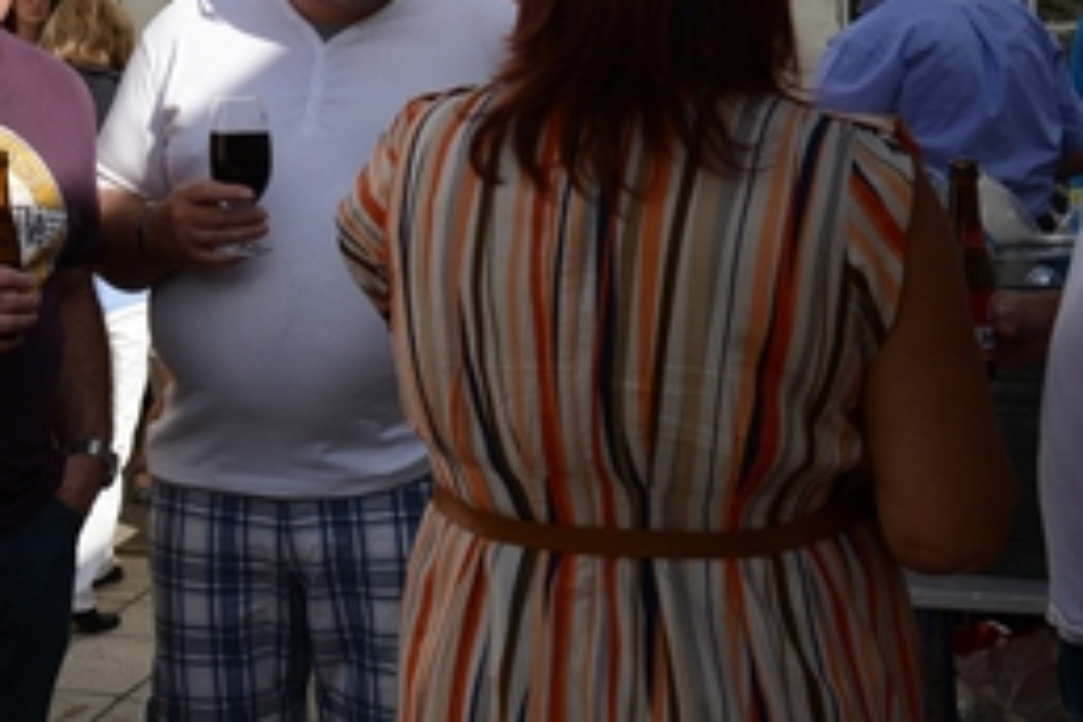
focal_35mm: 93
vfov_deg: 14.7
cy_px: 235
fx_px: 2798
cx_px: -113
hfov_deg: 20.8
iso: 200
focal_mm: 40
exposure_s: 1/400
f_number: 10
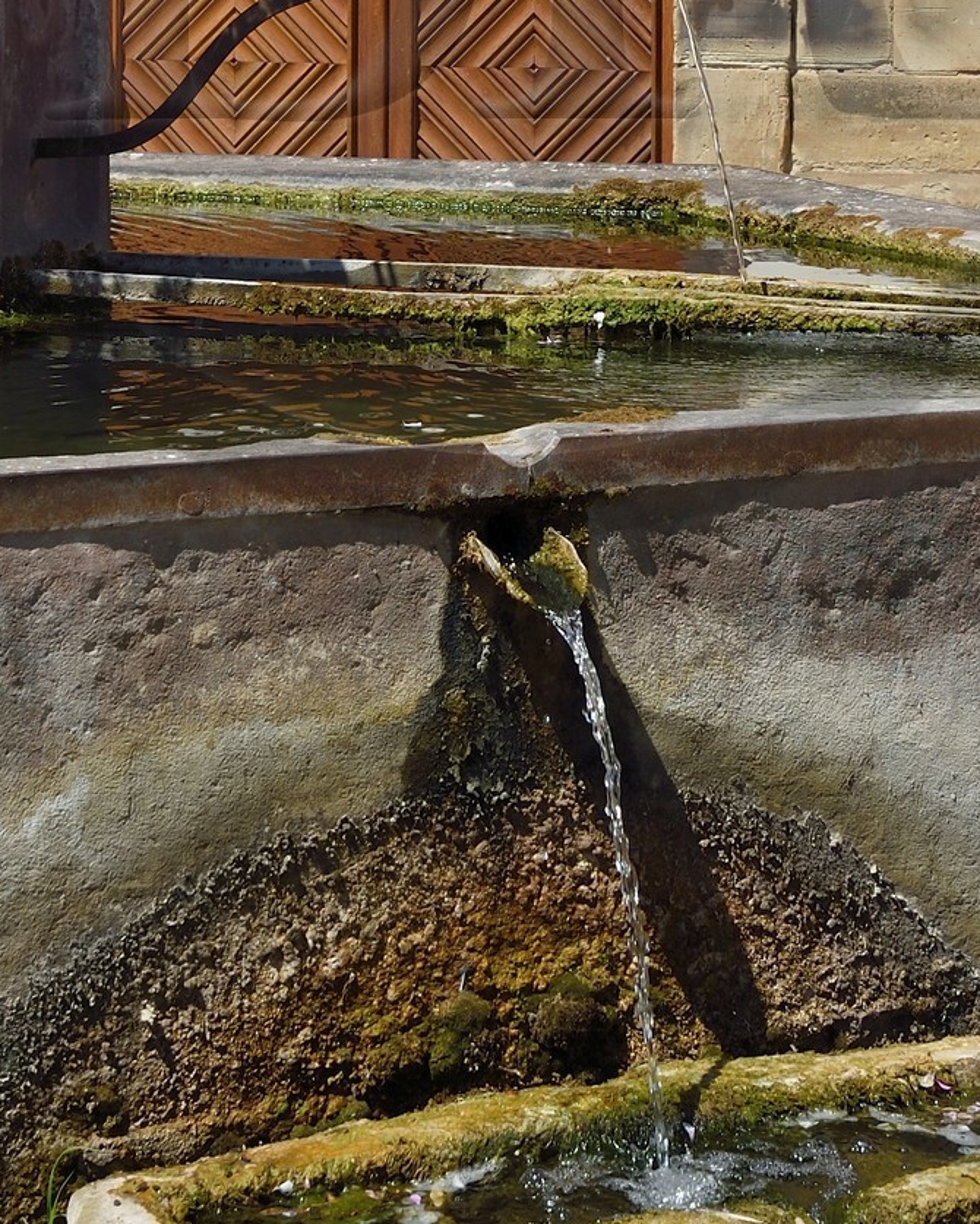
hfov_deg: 13.6
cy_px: -149
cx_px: 510
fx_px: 4095
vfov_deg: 16.5
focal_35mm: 113
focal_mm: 42
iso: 200
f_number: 10
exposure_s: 1/400
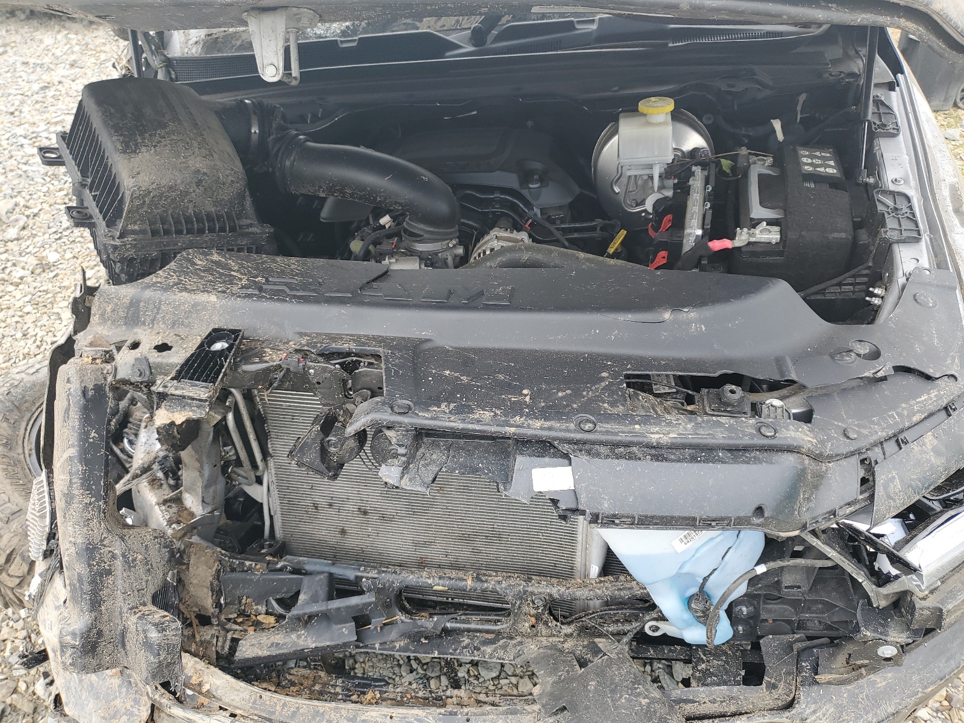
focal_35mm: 26
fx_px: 724
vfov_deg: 53.1
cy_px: 362
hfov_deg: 67.3
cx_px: 482
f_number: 1.5
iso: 50
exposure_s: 1/222
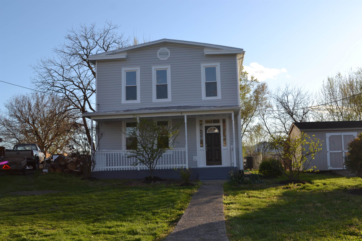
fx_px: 392
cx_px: 181
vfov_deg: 34.2
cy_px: 120
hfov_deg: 49.6
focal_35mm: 39
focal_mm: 26
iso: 100
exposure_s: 1/200
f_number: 7.1
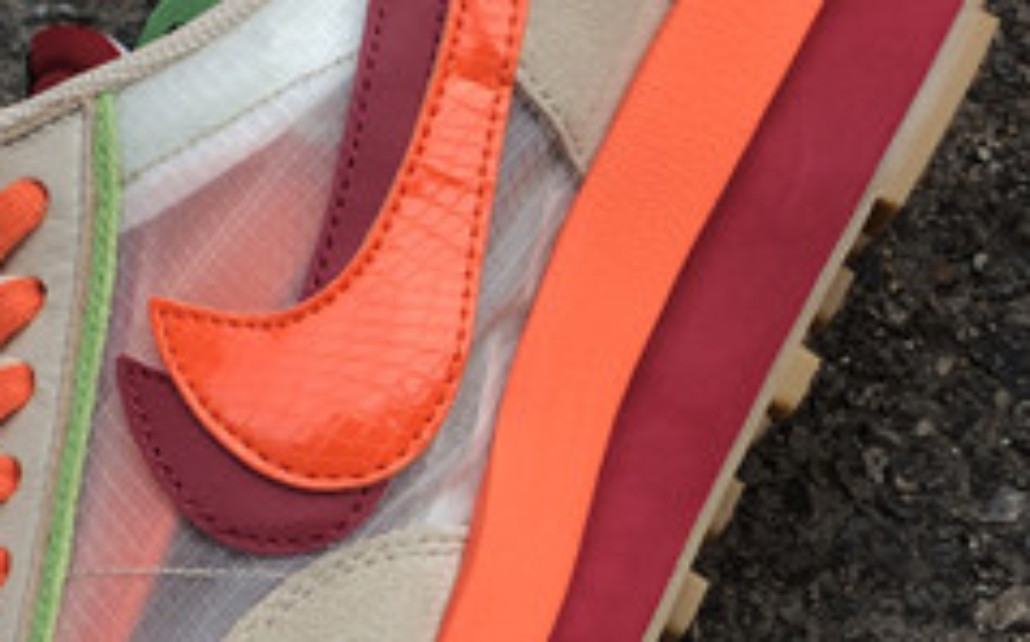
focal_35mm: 171
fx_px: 4797
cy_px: 472
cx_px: -461
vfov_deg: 7.7
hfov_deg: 11.8
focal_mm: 6
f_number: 2.4
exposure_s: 1/245
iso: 16
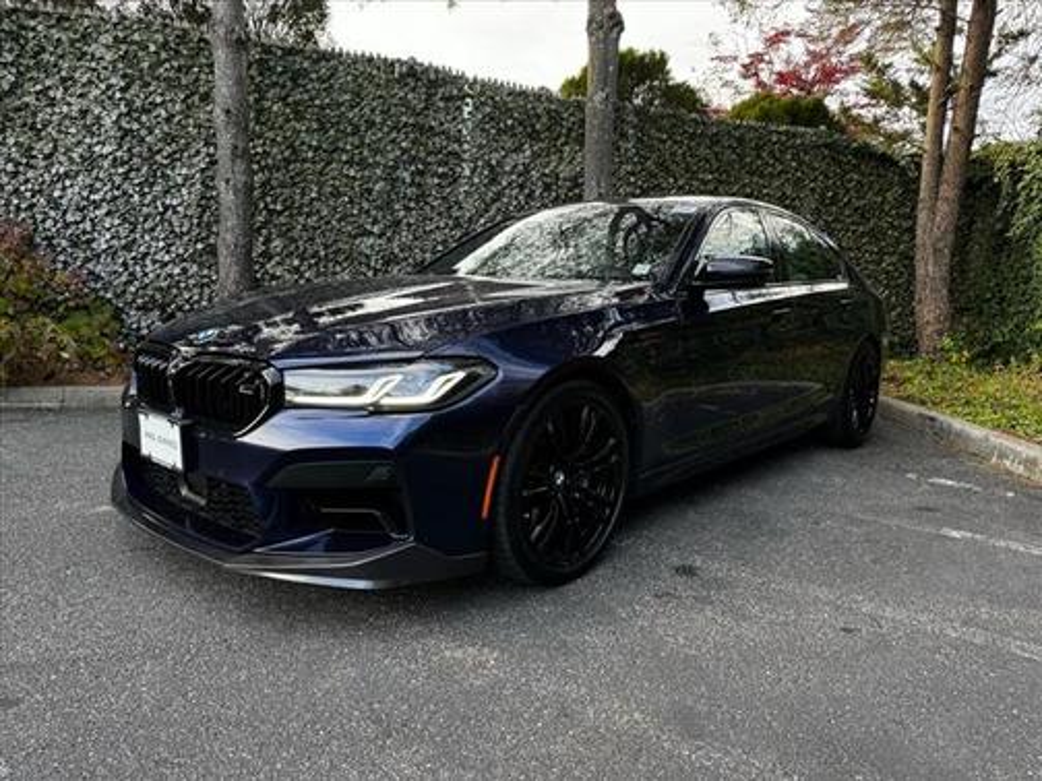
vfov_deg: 56.8
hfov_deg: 71.6
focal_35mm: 24
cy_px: 390
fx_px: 722
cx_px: 521
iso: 100
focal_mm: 6.76
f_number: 1.78
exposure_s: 1/122
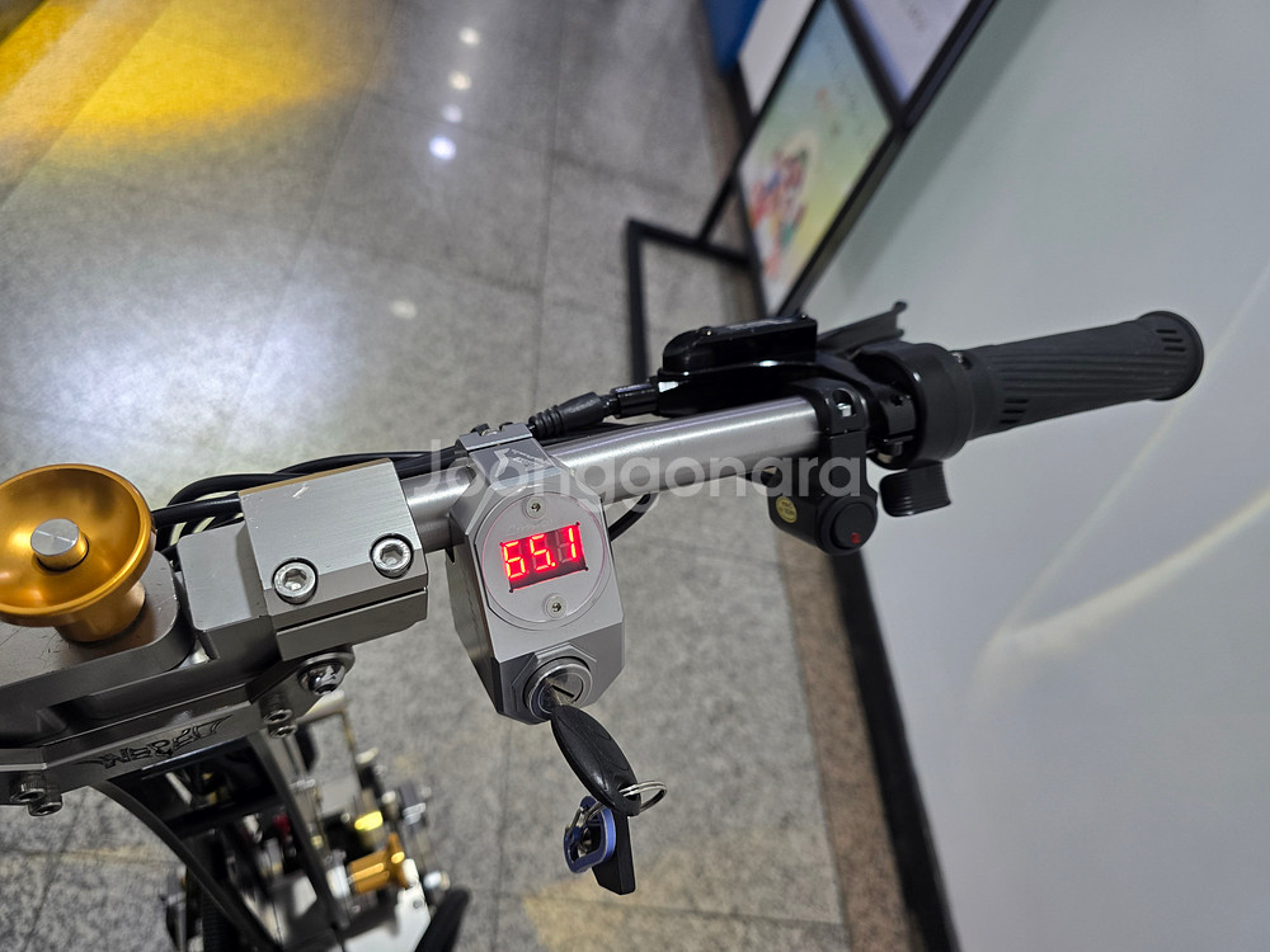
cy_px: 476
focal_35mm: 23
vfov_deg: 58.9
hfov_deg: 73.9
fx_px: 844
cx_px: 635
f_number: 1.7
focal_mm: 6.3
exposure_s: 1/120
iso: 160
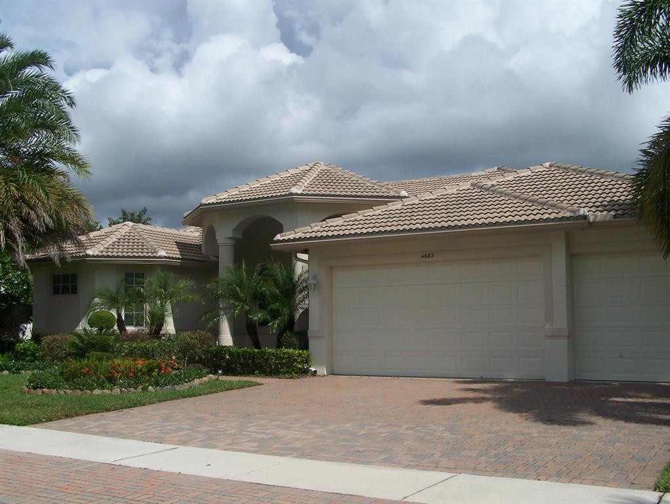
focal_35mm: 38
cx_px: 335
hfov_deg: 48.9
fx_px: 736
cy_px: 252
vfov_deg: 37.8
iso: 80
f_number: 5.6
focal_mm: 6.3
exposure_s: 1/800
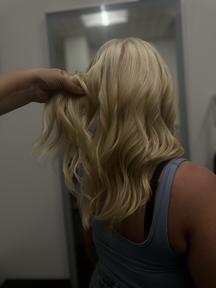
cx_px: 108
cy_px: 144
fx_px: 200
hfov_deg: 56.8
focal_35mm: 24
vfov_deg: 71.6
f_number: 1.78
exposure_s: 1/121
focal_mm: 6.86
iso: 125
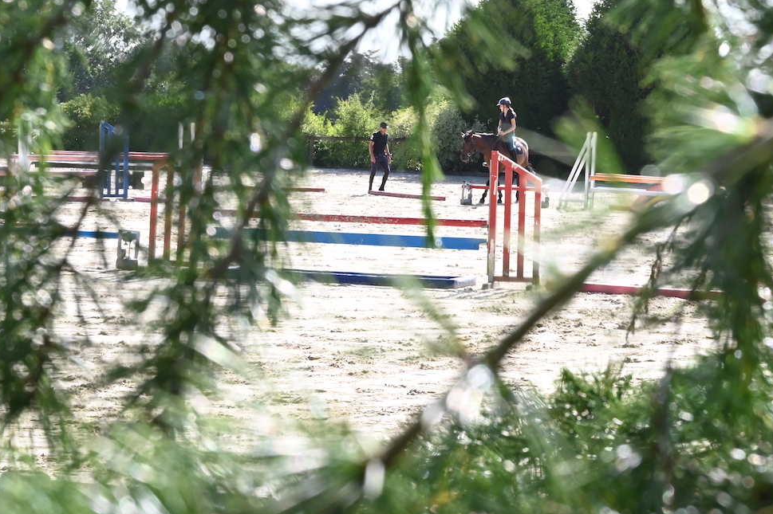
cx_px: 442
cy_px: 170
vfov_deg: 10.5
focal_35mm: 130
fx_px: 2790
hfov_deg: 15.8
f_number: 13
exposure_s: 1/320
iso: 800
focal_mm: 70
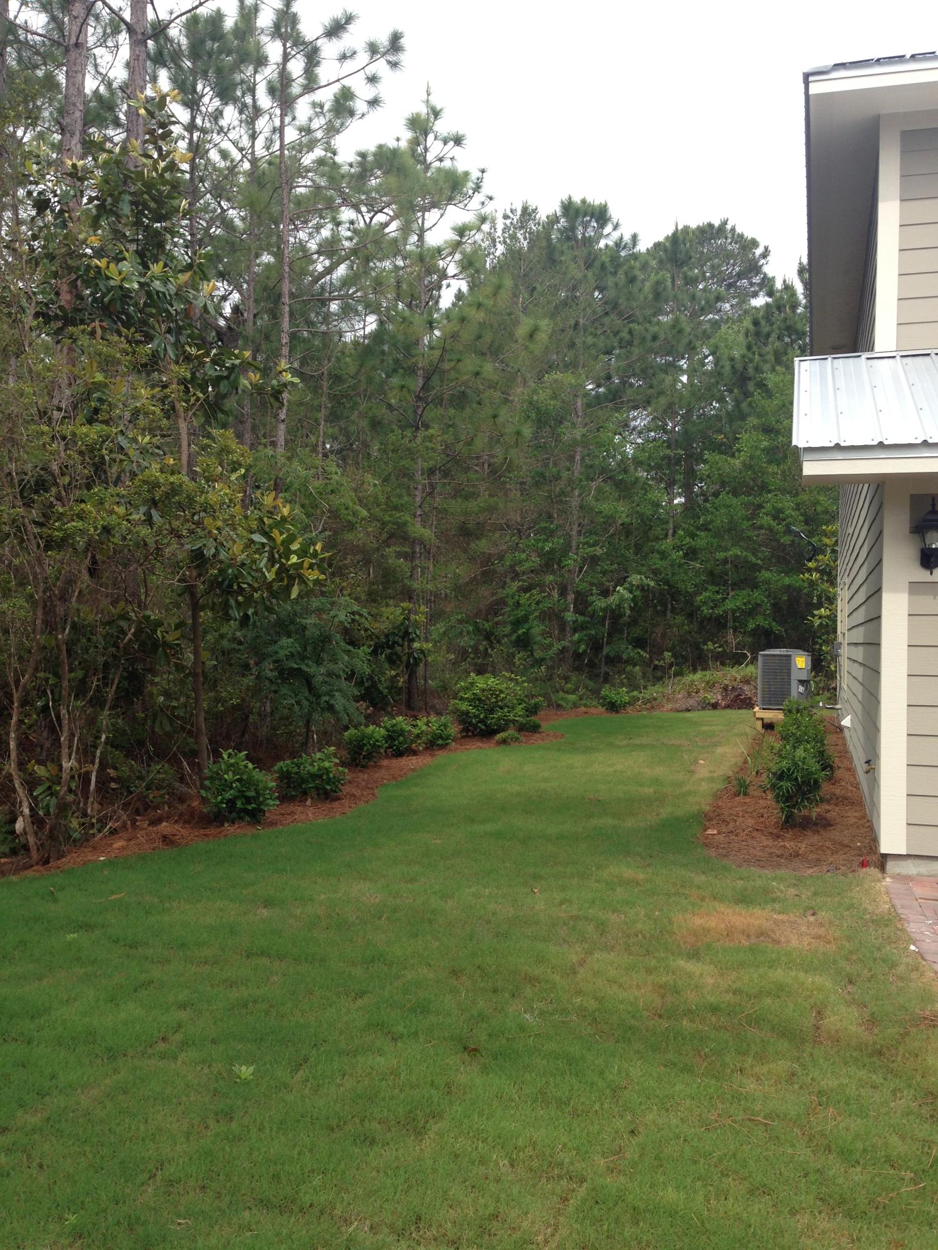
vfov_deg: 55.4
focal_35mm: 33
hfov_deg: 42.9
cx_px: 469
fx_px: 1192
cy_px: 625
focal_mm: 4.12
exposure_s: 1/596
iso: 50
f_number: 2.4
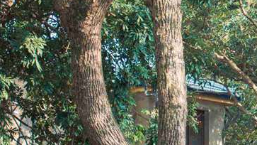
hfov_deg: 11.3
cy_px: 111
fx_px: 1267
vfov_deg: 6.5
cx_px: 322
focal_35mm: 186
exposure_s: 1/500
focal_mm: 35
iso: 100
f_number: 1.8
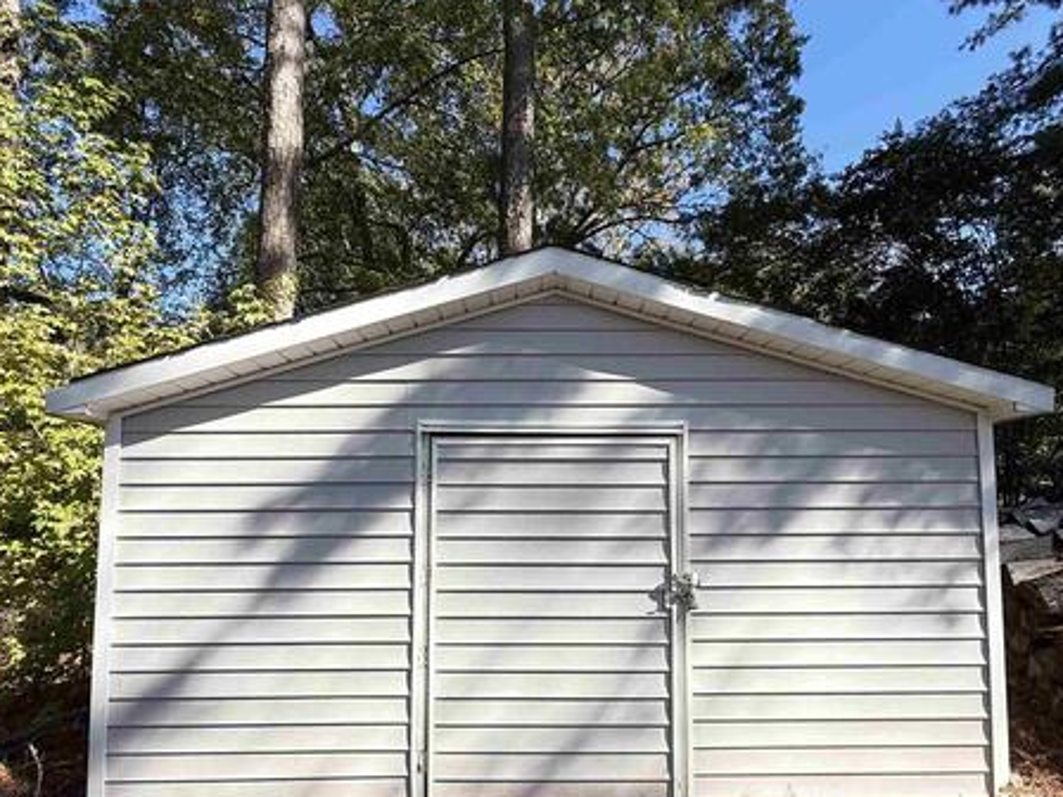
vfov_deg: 65.4
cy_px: 474
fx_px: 614
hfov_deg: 81.7
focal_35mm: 20
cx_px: 541
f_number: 2.2
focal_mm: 2.22
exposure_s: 1/942
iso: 50
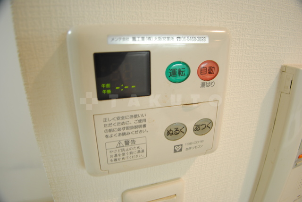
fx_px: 227
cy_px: 101
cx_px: 151
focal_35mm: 27
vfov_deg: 48.0
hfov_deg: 67.3
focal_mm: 18
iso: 100
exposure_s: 1/8
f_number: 3.5
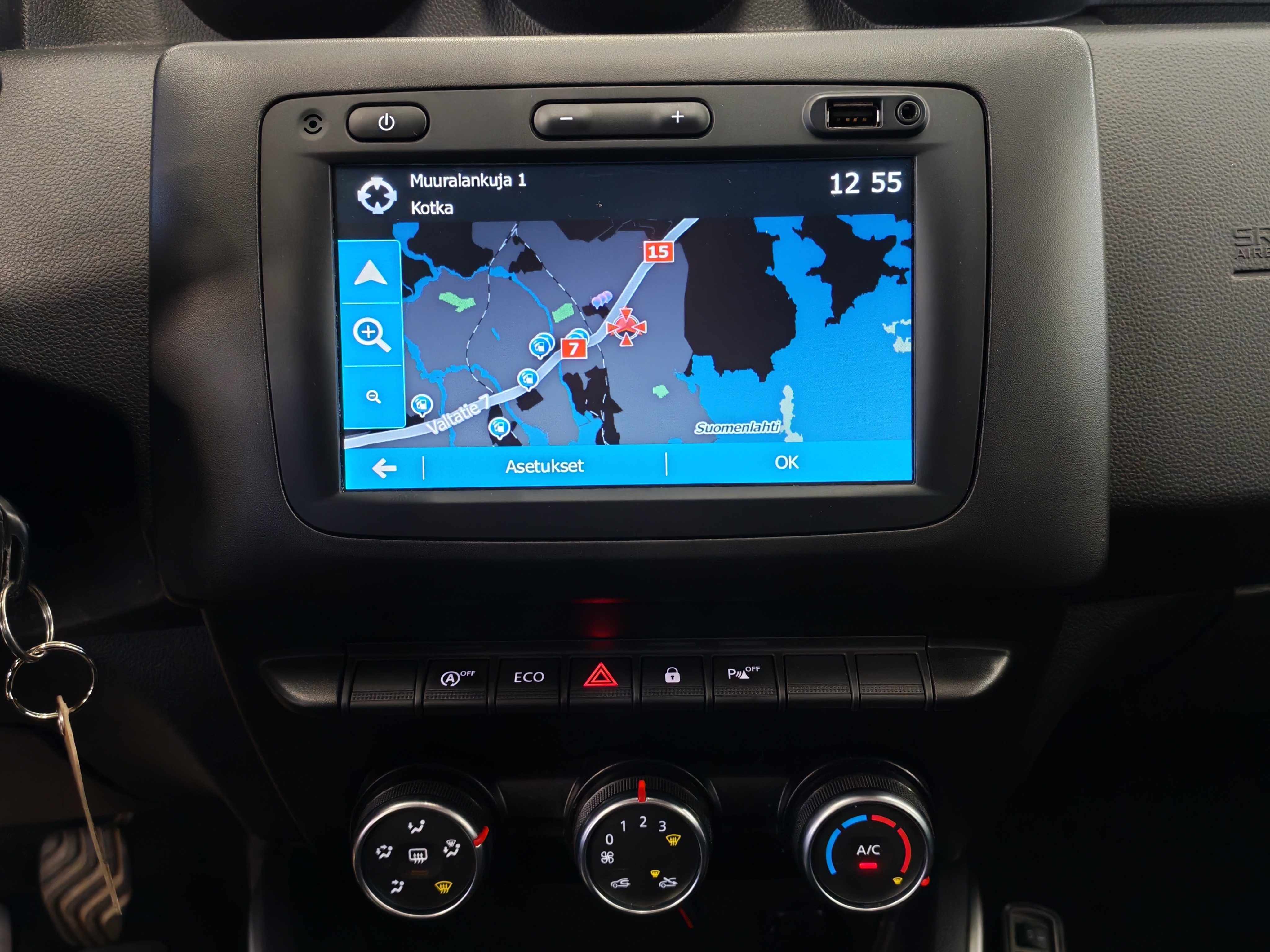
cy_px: 476
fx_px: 1211
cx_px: 635
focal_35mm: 33
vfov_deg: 42.9
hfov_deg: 55.4
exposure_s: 1/50
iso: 1319
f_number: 1.9
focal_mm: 6.12
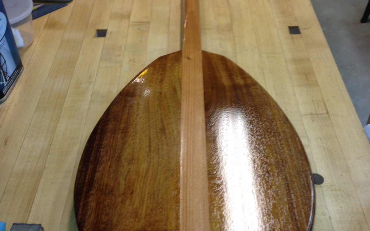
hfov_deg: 42.7
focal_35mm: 47
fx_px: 474
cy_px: 89
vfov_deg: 27.3
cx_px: 186
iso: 64
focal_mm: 4.13
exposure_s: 1/20
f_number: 2.4
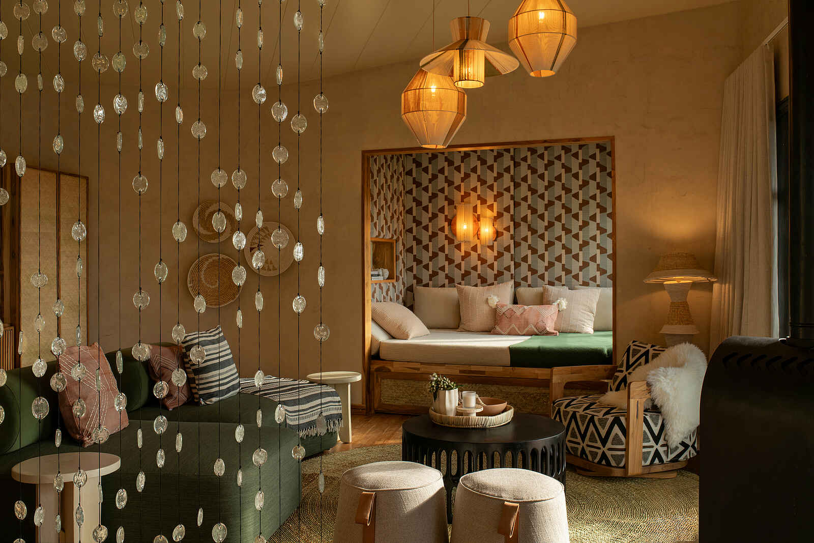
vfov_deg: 37.9
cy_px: 272
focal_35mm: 35
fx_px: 791
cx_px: 407
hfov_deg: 54.4
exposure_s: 1/40
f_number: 13
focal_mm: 35
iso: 200
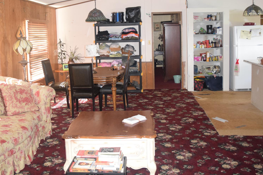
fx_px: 270
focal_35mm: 37
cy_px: 59
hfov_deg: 51.8
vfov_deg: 35.6
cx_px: 118
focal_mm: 18
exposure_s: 1/60
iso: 2200
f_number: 3.5
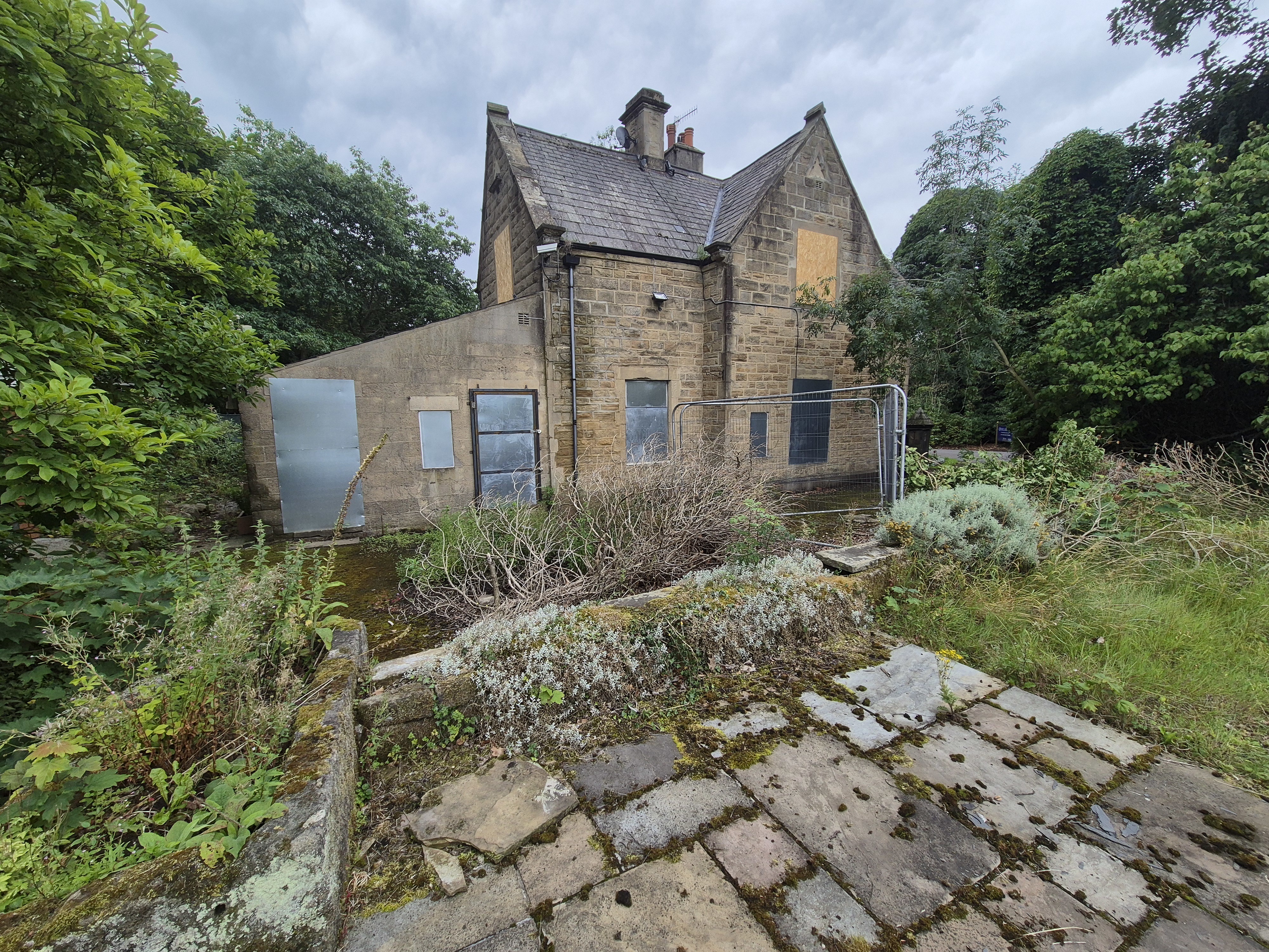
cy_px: 476
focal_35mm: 13
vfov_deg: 89.9
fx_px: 477
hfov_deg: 106.2
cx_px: 634
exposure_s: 1/802
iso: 50
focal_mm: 2.2
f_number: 2.2
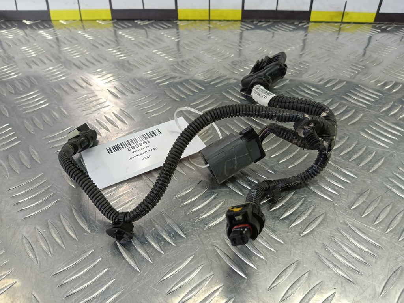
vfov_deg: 58.9
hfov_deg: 73.9
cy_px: 152
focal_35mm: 23
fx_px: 268
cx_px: 202
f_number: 1.6
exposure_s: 1/50
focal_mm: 4.11
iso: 118
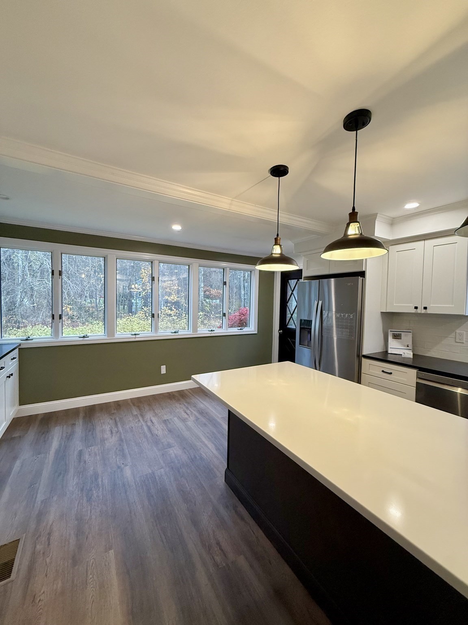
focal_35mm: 14
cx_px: 234
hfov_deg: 85.7
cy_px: 312
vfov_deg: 102.1
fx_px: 252
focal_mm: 2.22
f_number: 2.2
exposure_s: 1/120
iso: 400
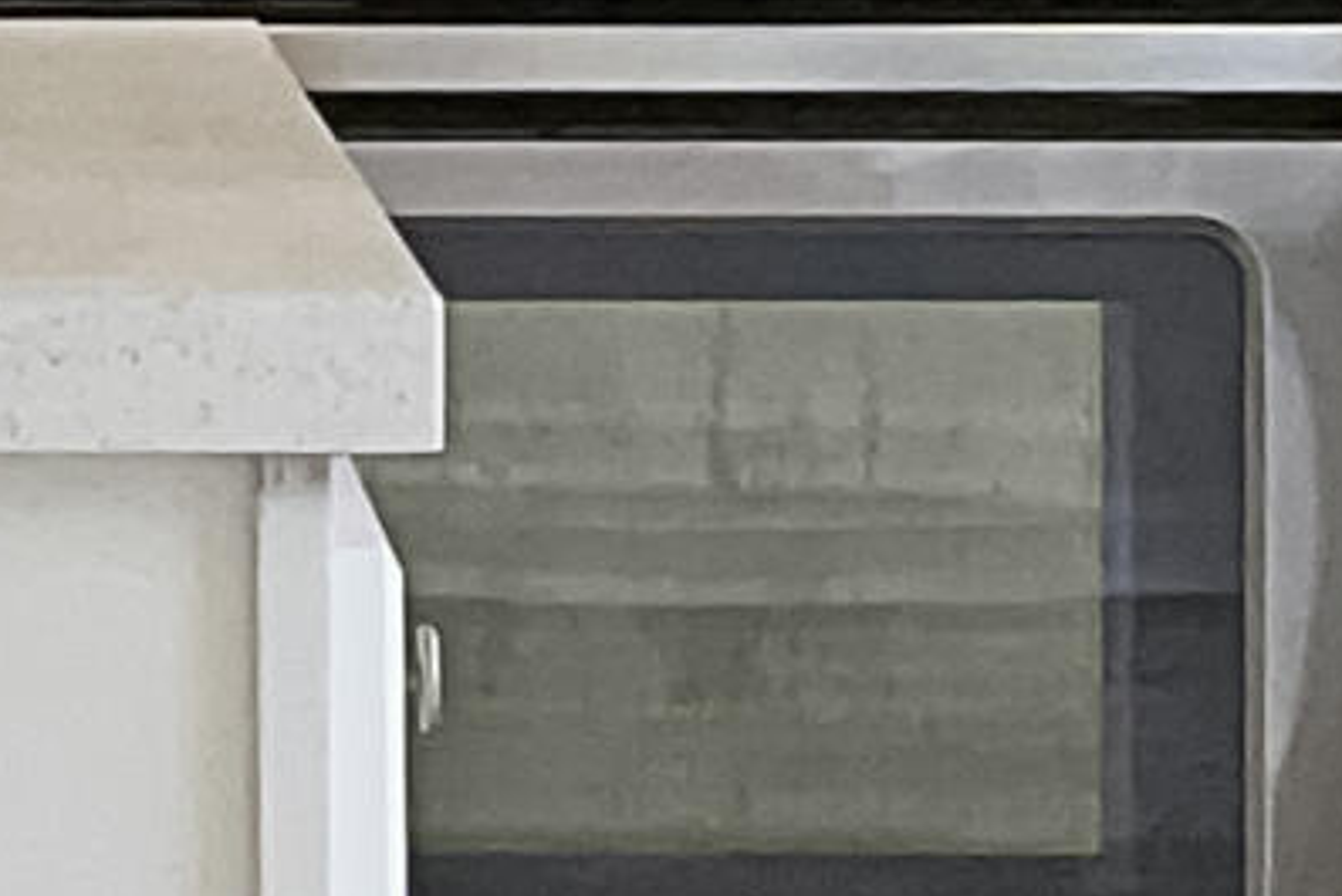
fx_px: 8502
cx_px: -625
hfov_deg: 8.8
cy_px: 336
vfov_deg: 6.0
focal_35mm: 228
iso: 64
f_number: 1.8
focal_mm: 3
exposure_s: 1/84
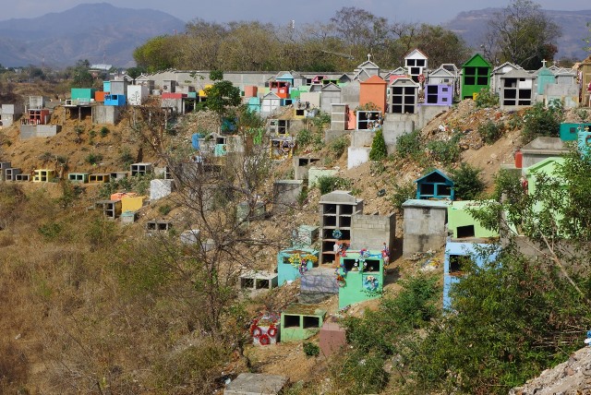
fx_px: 863
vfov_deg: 25.8
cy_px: 198
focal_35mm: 52
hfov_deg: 37.8
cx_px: 296
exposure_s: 1/200
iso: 100
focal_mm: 35
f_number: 13
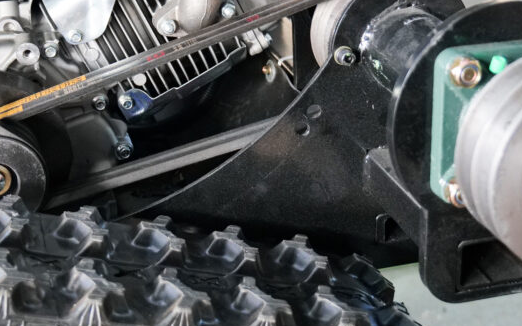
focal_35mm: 68
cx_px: 198
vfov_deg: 18.8
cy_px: 26
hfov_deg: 30.1
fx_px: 967
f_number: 4.4
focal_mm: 34
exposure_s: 1/60
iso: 4000
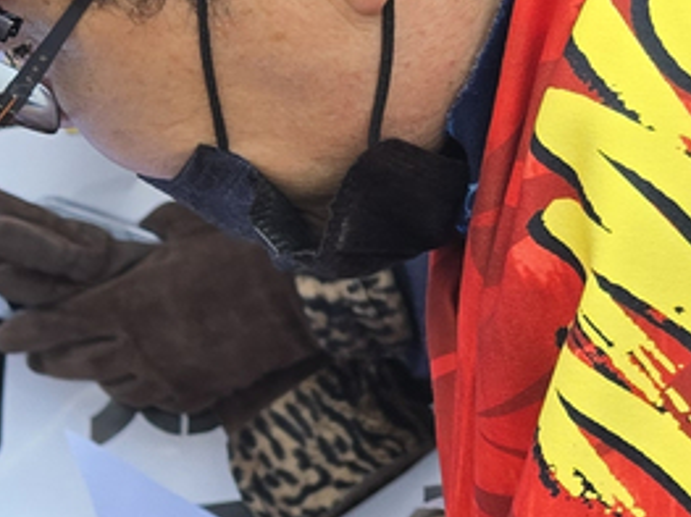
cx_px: -972
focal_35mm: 126
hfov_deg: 12.3
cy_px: 352
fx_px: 2514
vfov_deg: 11.7
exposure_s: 1/180
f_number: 1.7
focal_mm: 6.3
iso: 50
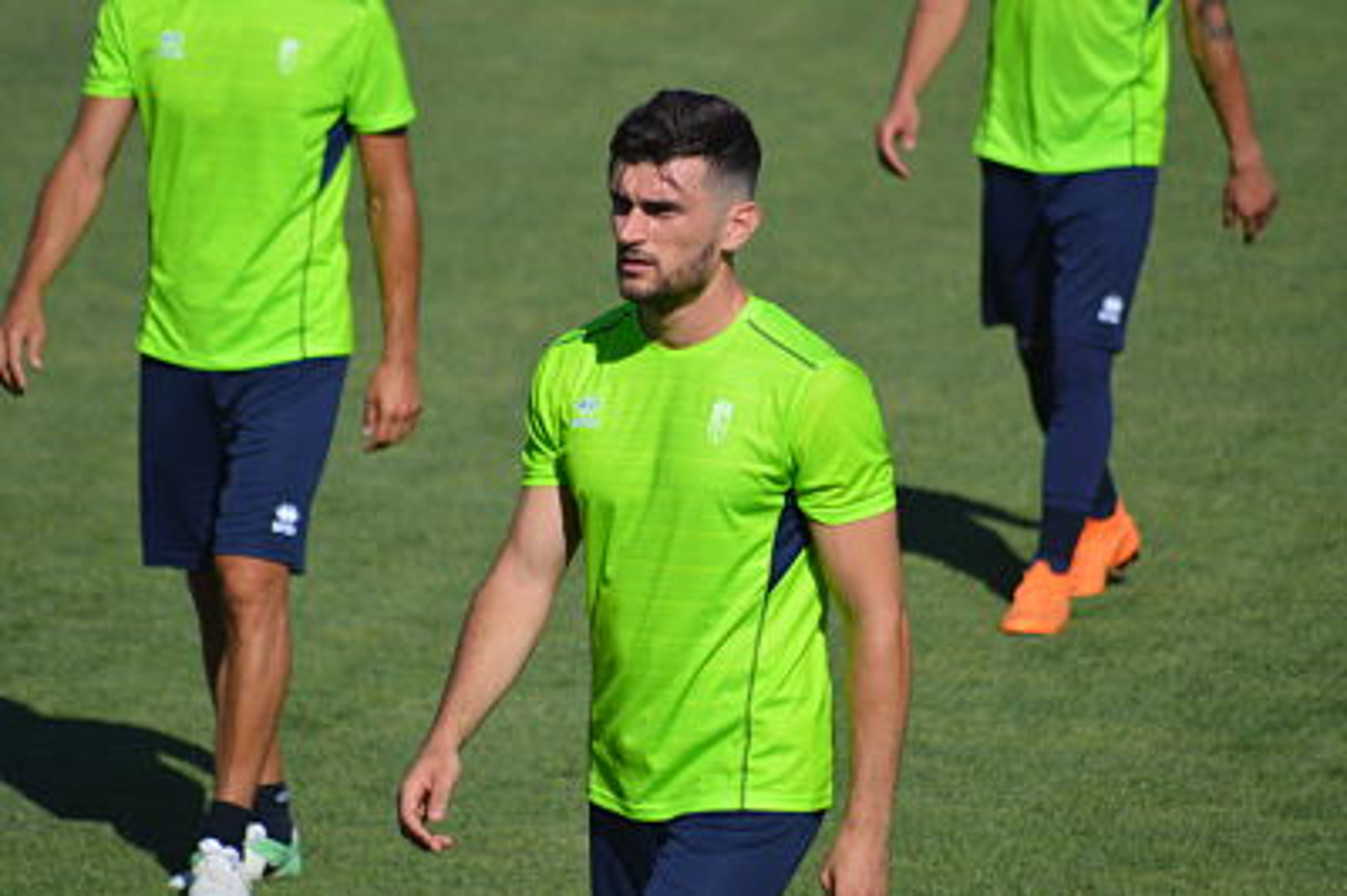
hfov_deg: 4.6
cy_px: 448
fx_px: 16823
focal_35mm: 450
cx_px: 674
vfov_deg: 3.0
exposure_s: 1/2000
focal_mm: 300
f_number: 5.6
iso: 280
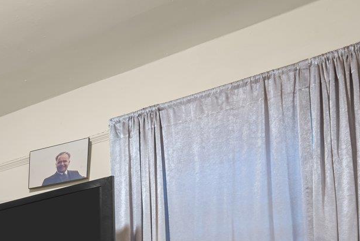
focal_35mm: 47
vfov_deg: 23.1
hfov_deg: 28.7
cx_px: -167
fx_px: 470
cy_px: 363
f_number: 10
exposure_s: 4
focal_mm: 14
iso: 200
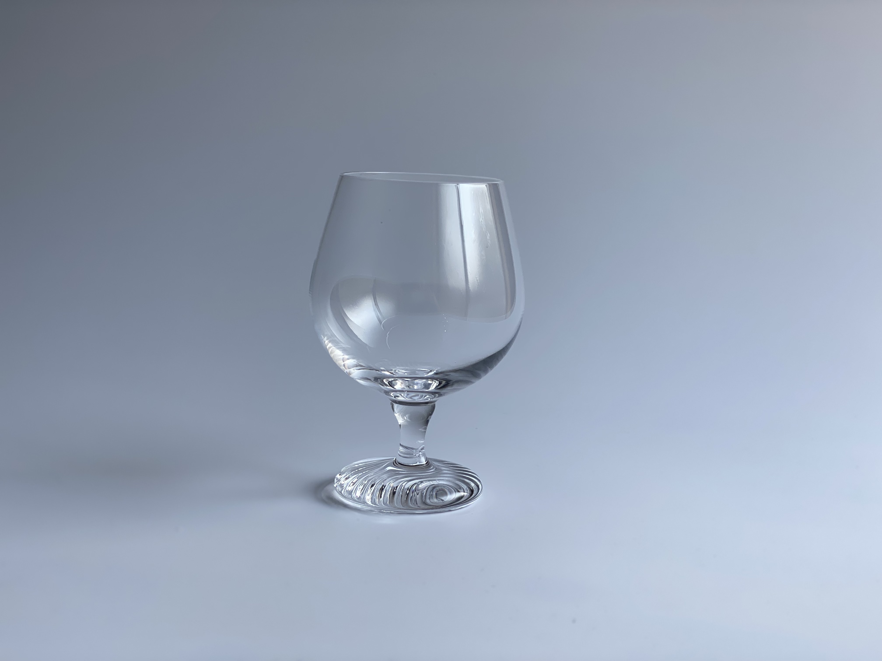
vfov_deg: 28.0
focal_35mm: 52
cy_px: 330
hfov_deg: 36.8
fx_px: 1325
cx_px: 441
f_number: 2
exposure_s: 1/147
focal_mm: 6
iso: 20
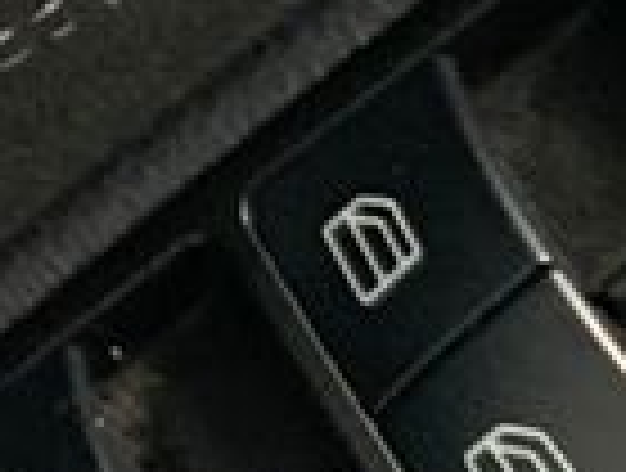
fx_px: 3463
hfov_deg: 9.5
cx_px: -725
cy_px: -108
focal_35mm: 191
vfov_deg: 7.7
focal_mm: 4.25
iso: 400
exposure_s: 1/36
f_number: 1.8
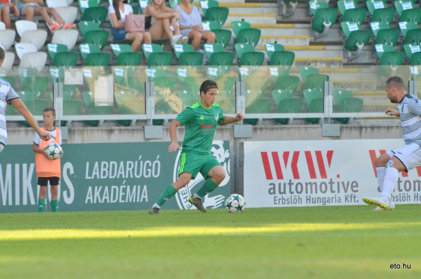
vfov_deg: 3.0
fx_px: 5252
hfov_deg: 4.6
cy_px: 140
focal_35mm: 450
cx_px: 210
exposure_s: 1/4000
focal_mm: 300
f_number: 8
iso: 6400
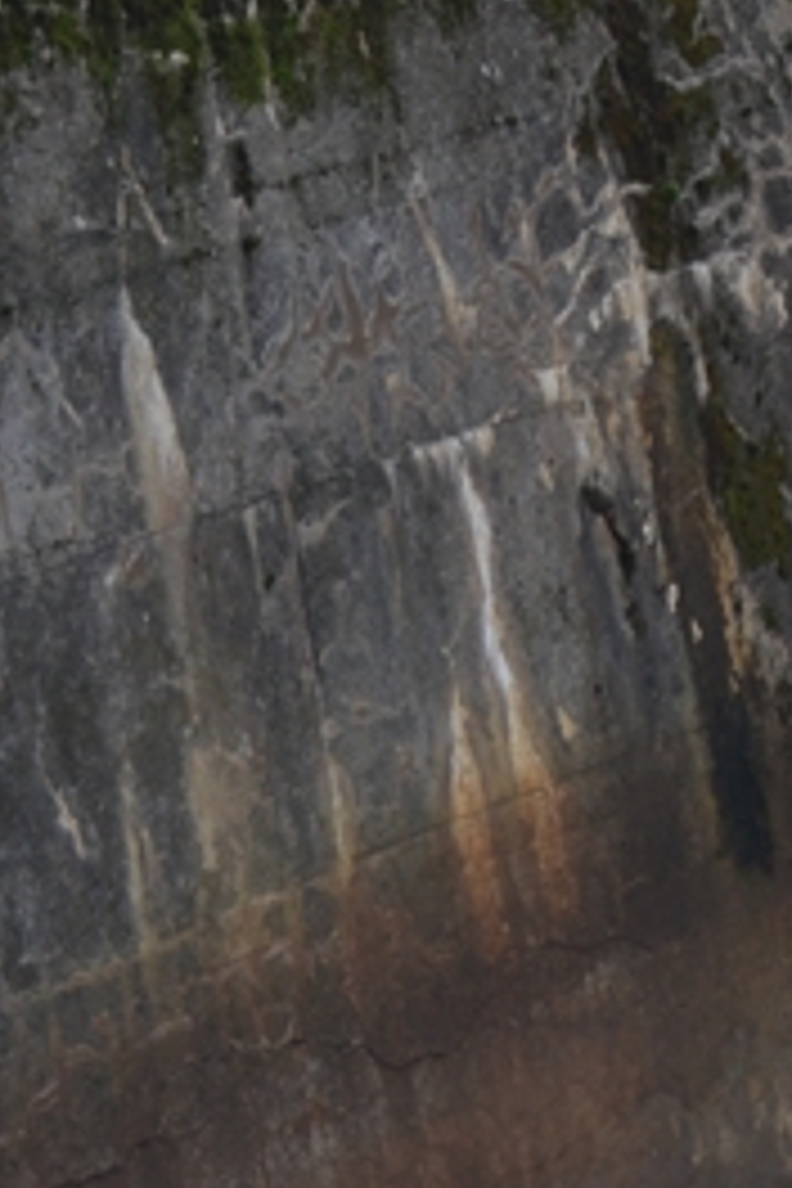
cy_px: -340
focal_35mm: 318
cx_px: 3172
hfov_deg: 4.0
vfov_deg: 6.4
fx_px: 10494
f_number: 7.1
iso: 200
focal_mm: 35
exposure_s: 1/200
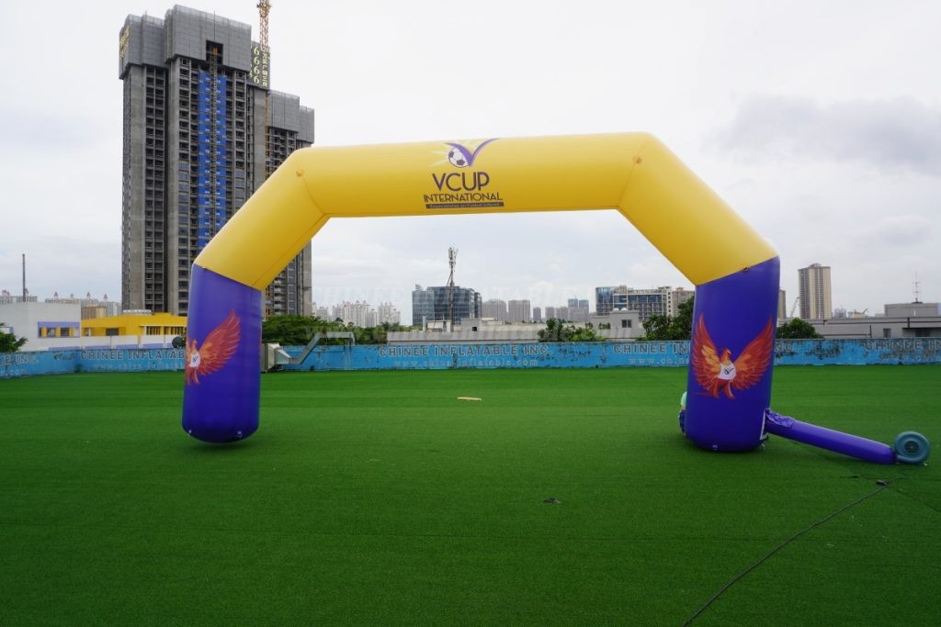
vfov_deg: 53.1
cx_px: 470
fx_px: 627
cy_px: 314
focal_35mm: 24
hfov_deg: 73.7
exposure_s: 1/125
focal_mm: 16
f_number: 9
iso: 100
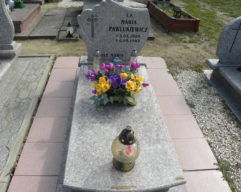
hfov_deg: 62.2
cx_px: 113
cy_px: 94
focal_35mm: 28
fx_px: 200
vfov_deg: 51.5
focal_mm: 4.6
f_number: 4.5
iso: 64
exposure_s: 1/211
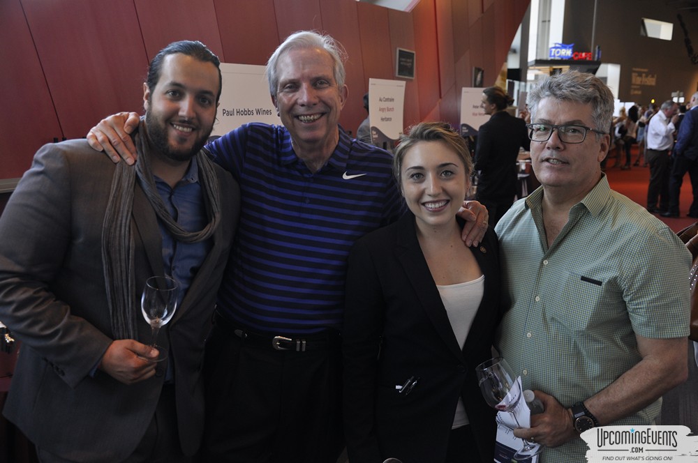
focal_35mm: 42
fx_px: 813
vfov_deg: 31.8
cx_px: 349
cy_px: 232
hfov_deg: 46.5
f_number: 5
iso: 400
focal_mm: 28
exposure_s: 1/60
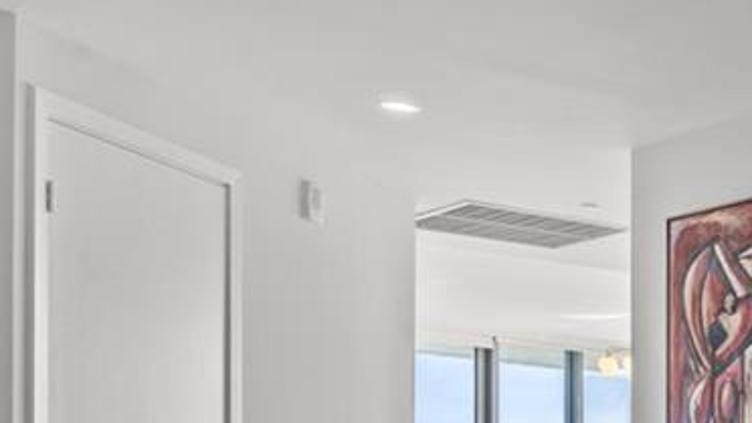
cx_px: 1223
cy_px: 488
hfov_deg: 22.3
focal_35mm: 72
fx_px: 1435
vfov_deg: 16.2
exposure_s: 1/5
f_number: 13
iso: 250
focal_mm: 16
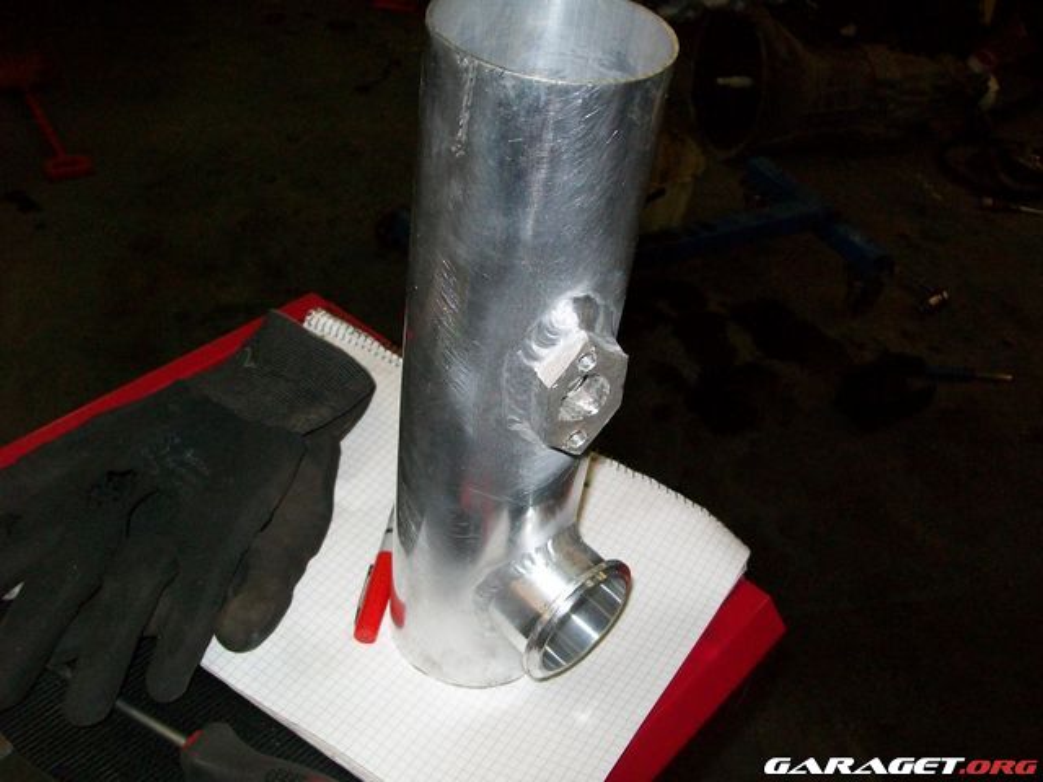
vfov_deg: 39.7
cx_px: 522
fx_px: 1085
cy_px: 391
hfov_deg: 51.4
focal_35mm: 36
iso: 160
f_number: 2.7
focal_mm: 6
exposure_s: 1/60
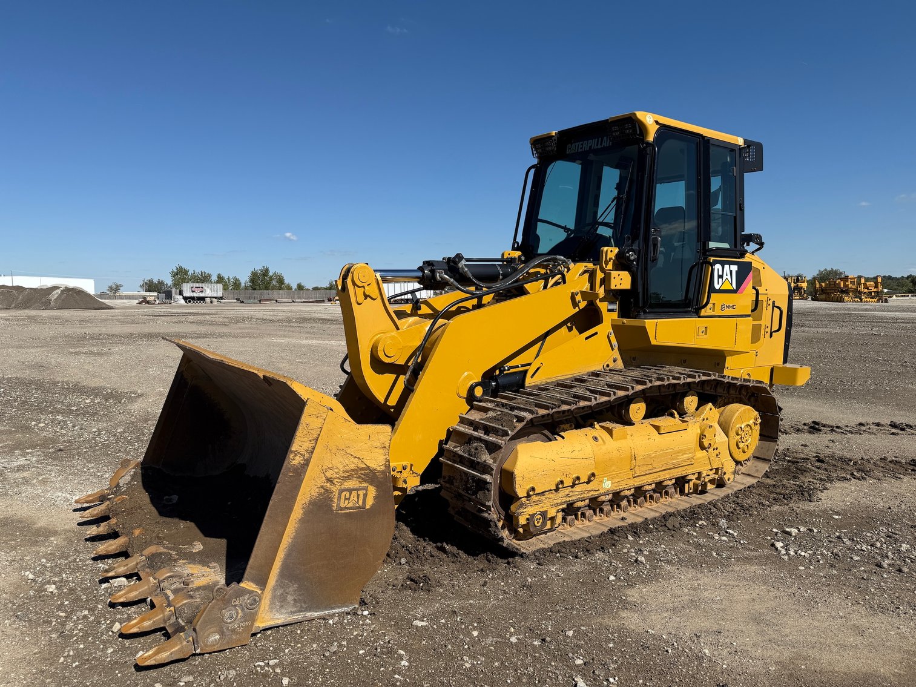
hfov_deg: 71.6
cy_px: 344
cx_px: 458
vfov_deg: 56.8
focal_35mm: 24
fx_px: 635
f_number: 1.78
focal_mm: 6.76
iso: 80
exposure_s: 1/6173
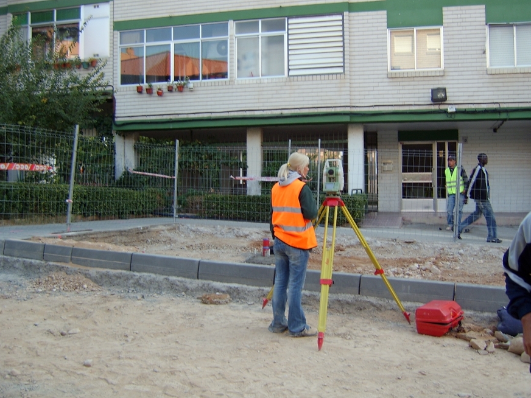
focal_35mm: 32
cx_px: 273
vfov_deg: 44.2
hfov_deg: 56.8
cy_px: 194
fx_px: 491
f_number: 2.7
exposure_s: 1/148
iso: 71
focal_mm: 8.13
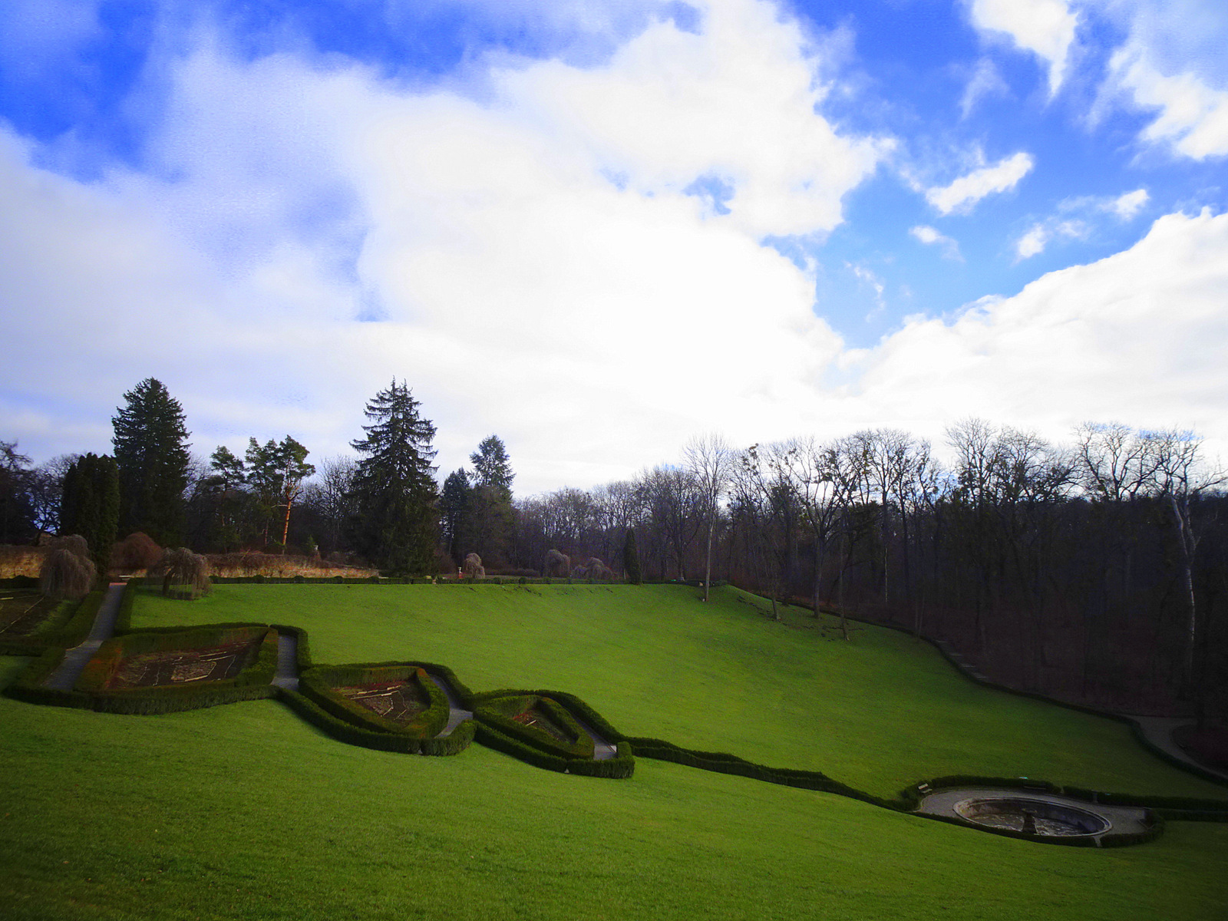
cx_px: 614
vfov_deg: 56.8
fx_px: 851
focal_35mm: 24
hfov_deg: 71.6
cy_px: 460
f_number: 3.5
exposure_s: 1/640
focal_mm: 4.1
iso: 80
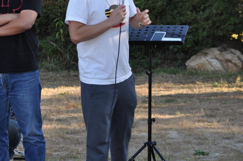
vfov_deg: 7.7
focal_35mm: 177
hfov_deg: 11.6
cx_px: 50
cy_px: 35
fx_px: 1192
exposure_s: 1/200
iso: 200
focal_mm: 70
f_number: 5.6
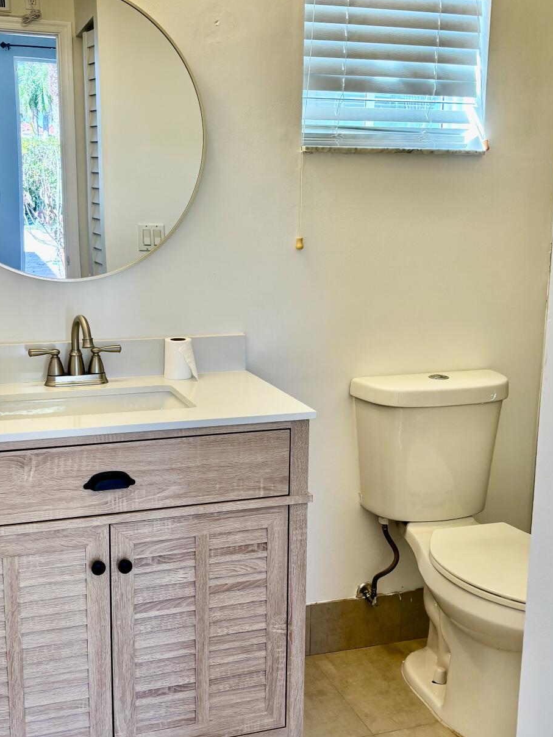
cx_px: 246
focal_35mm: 43
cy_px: 373
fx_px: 916
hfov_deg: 33.6
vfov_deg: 43.8
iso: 64
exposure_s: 1/120
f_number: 1.6
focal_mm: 5.96
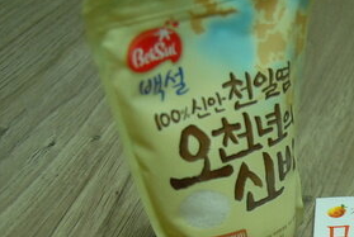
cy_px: 250
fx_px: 758
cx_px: 390
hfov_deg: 24.5
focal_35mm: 77
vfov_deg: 17.3
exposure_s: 1/200
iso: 640
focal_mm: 22
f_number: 2.8
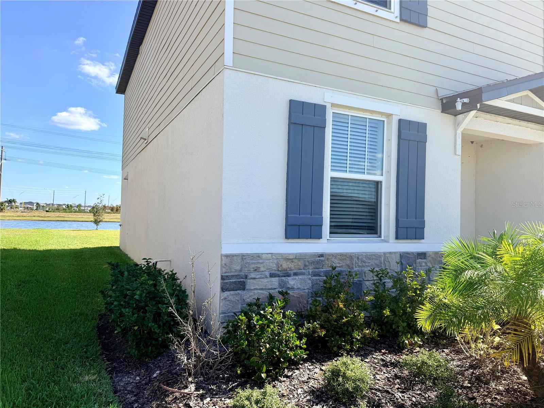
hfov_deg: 71.6
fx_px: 377
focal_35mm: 24
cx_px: 272
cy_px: 204
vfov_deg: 56.8
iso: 80
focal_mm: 6.76
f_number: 1.78
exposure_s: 1/3145
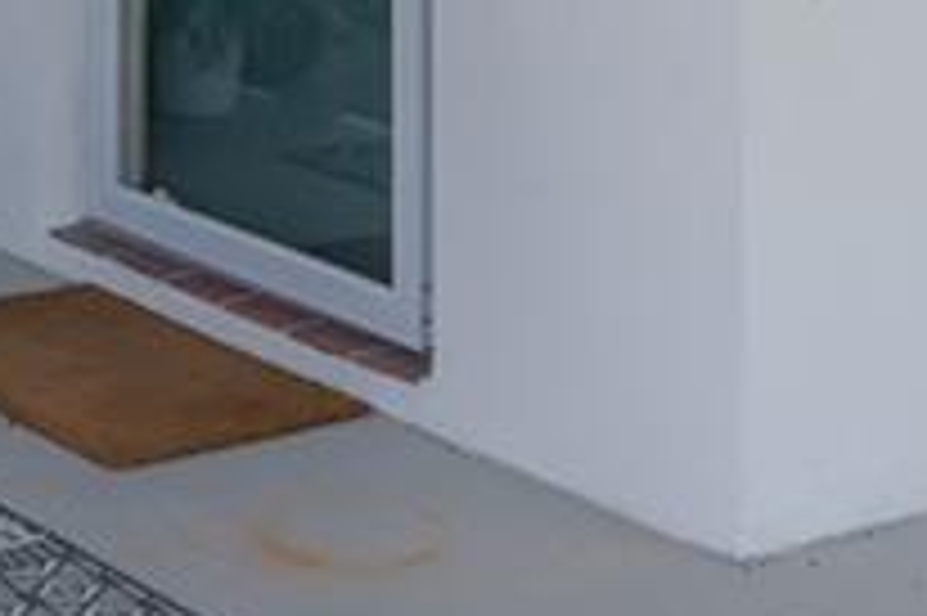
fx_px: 2804
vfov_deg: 11.8
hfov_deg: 18.4
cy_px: -425
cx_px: 45
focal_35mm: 109
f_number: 10
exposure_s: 1/200
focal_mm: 14
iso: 320
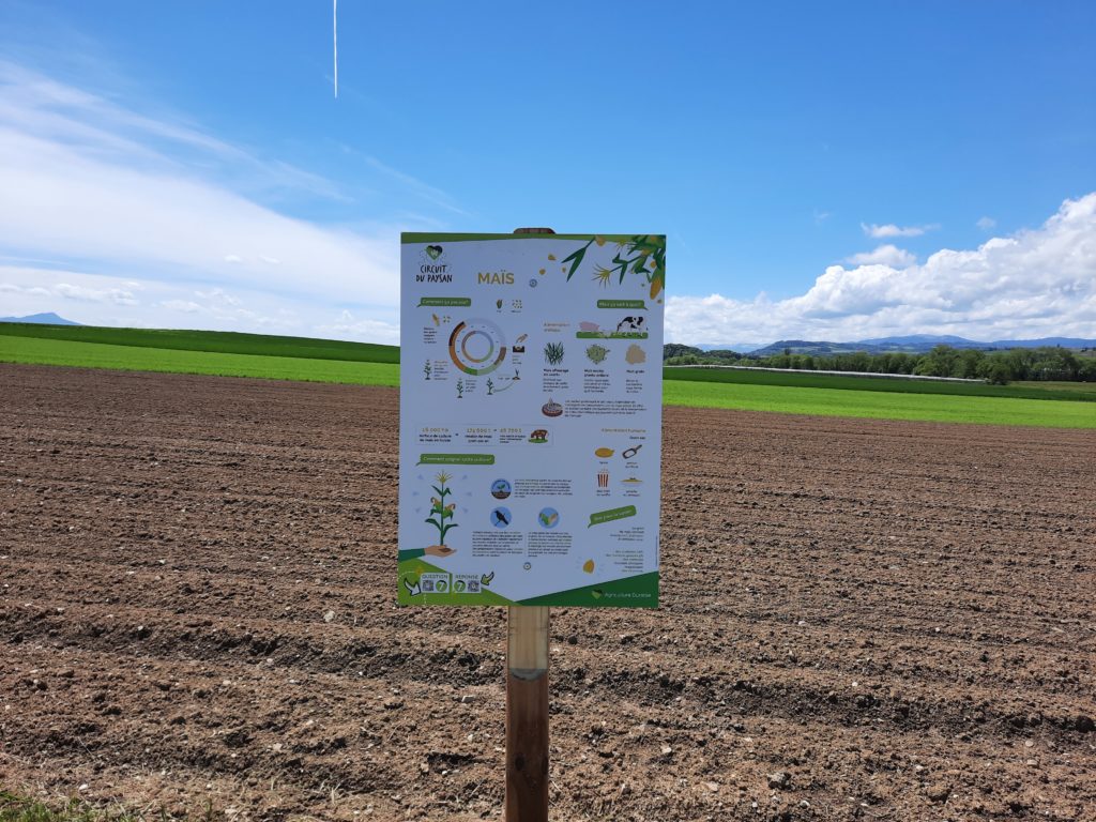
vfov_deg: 54.9
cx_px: 548
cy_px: 411
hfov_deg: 69.4
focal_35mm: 25
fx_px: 792
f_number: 2
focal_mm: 4.6
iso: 32
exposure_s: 1/1460
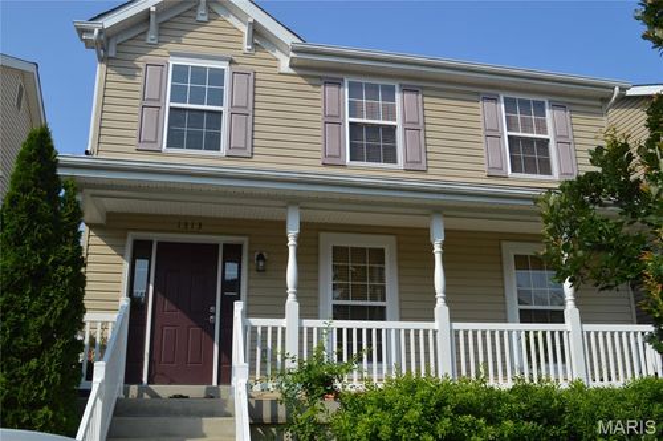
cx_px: 332
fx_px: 607
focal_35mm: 33
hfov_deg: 57.3
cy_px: 220
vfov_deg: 39.9
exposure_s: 1/250
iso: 100
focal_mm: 22
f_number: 8
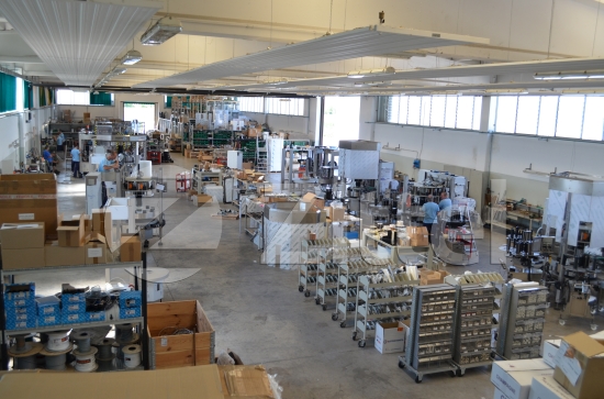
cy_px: 200
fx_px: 552
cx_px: 302
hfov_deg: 57.4
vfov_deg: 39.7
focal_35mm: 33
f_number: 5
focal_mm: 22
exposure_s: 1/100
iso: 400
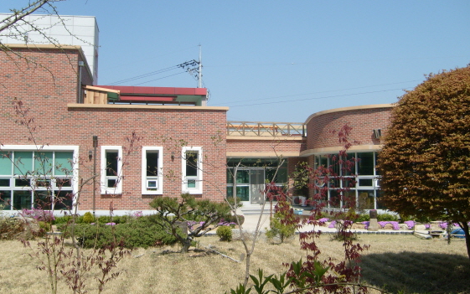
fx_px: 487
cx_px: 238
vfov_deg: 33.6
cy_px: 144
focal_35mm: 38
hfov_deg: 51.5
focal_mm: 5.8
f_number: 7.1
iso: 80
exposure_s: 1/350
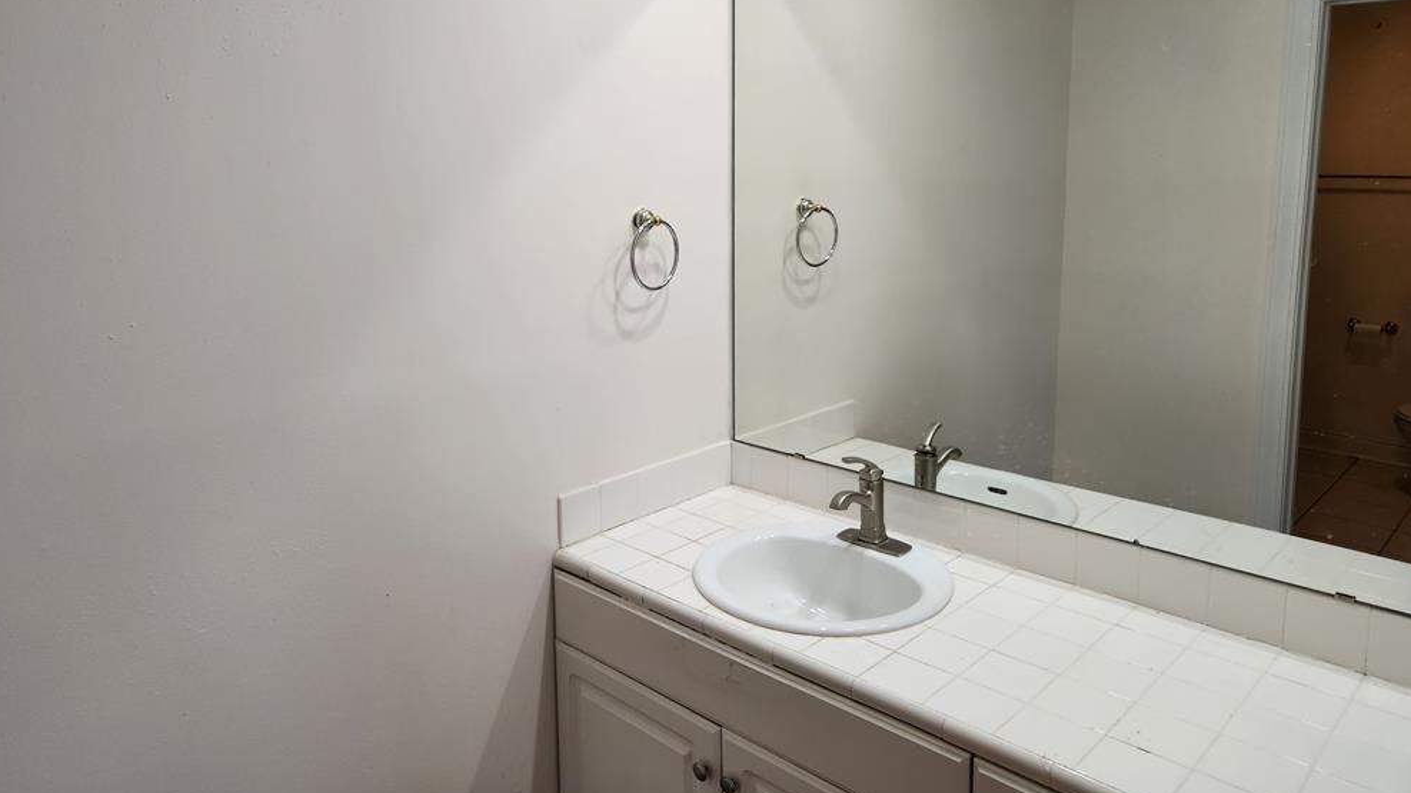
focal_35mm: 26
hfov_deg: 71.9
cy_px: 287
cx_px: 693
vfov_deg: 43.9
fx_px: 973
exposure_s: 1/180
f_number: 1.8
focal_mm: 5.4
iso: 125
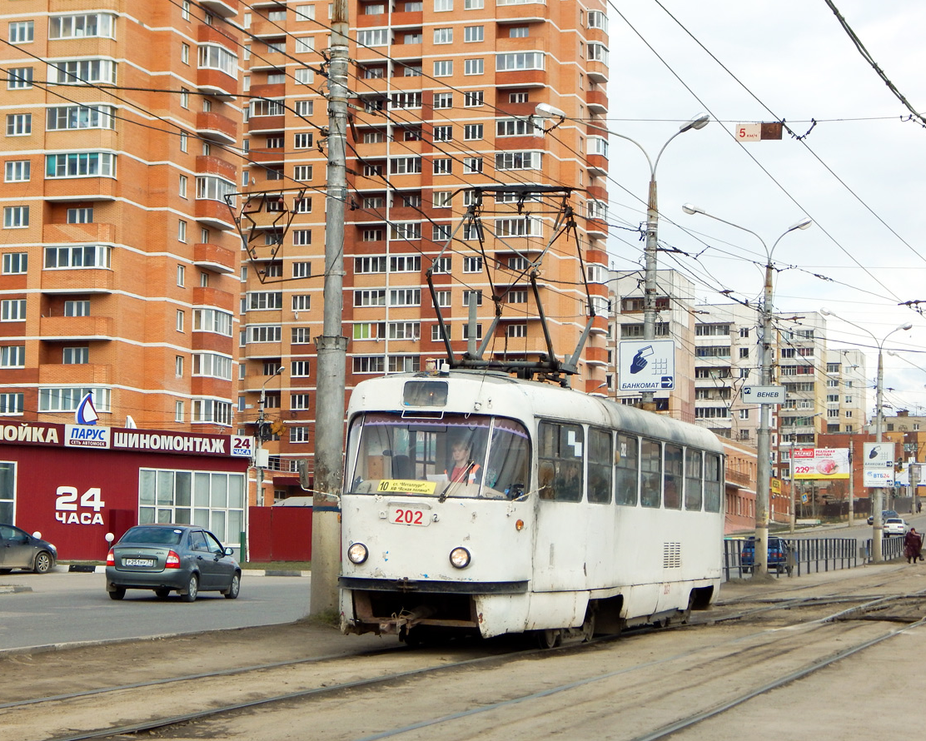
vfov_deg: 19.4
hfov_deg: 24.1
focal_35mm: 79
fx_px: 2165
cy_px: 372
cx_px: 438
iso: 125
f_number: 4.2
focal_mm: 13.5
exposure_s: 1/800
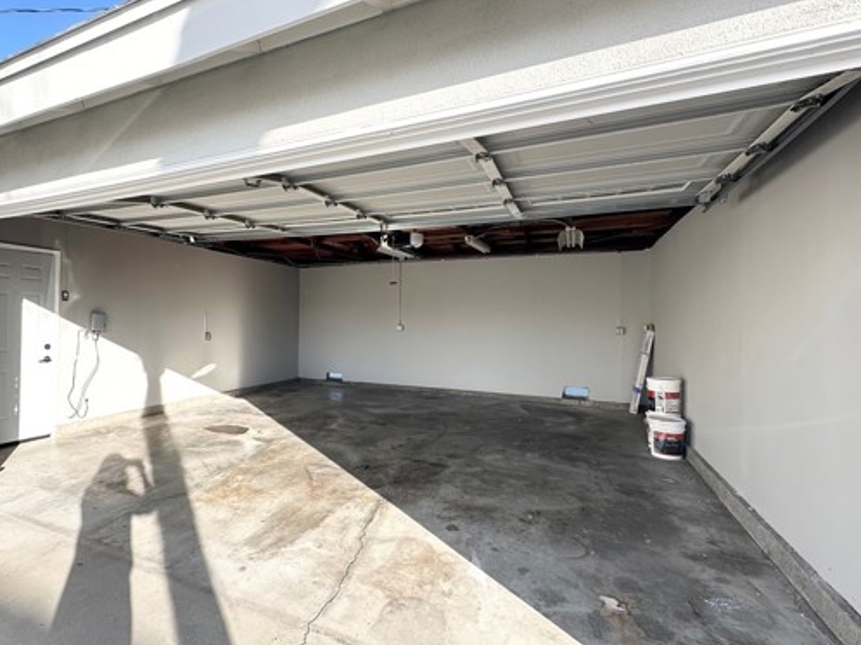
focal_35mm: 18
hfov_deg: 86.9
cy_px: 318
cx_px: 353
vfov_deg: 71.5
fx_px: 447
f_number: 2.2
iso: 40
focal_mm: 2.22
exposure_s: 1/296
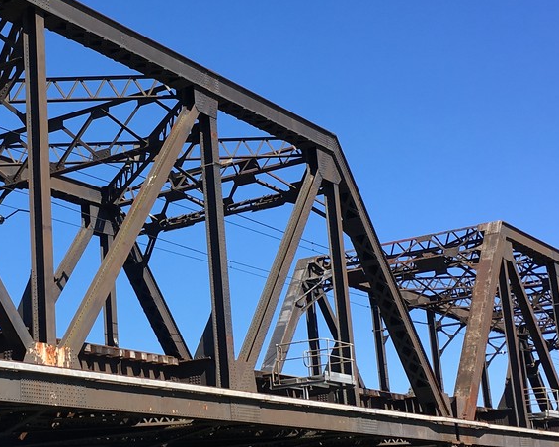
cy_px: 223
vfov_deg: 21.3
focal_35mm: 72
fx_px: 1191
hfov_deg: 26.0
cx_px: 128
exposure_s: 1/1131
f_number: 2.2
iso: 25
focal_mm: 4.15
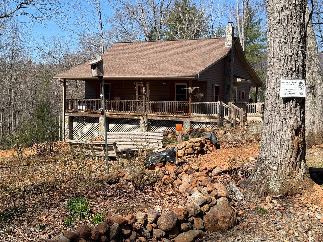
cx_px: 162
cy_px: 121
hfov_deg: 39.7
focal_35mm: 48
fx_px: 448
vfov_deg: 30.3
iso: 64
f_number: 1.78
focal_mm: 6.76
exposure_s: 1/2667
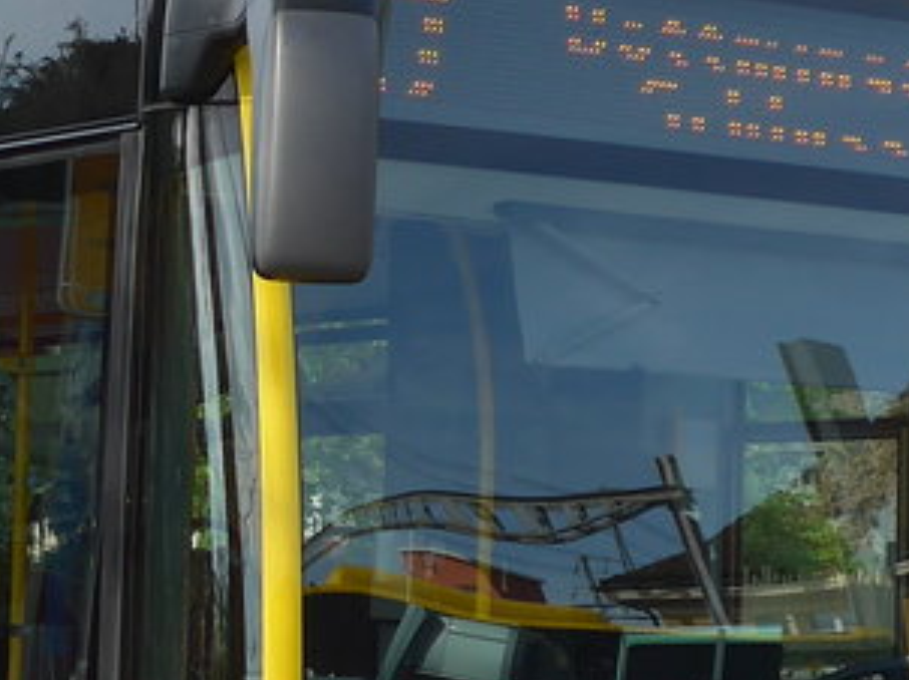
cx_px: 60
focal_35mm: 163
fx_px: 4277
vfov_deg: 9.1
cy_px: 508
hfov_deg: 12.0
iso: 80
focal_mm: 8.4
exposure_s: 1/640
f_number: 2.8
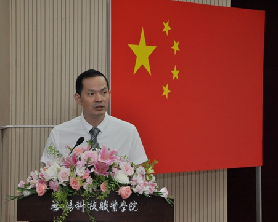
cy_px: 111
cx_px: 113
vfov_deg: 10.6
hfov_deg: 13.2
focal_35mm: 146
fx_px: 1198
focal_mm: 85
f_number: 5.6
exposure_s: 1/60
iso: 800
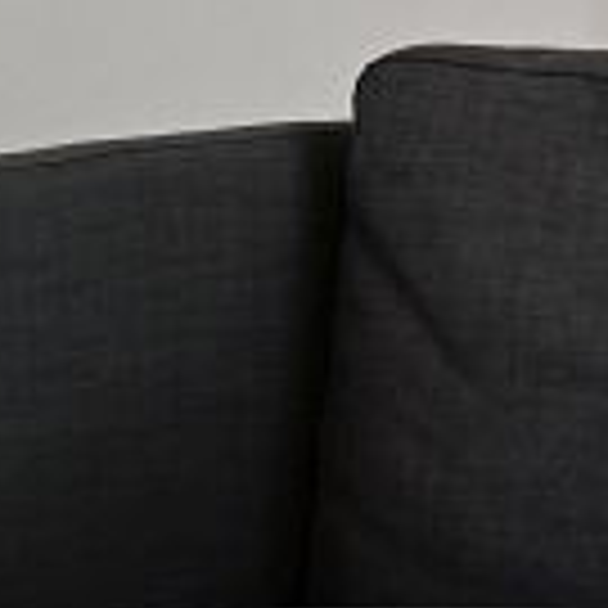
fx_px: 31238
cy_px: -655
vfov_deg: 1.1
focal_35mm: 1572
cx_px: 2671
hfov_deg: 1.1
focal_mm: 200
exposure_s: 1/200
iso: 1100
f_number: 2.8
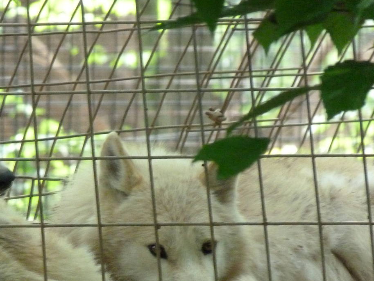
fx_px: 8990
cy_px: 224
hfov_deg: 2.4
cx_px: 52
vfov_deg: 1.8
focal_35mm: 832
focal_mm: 85.4
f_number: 4.5
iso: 800
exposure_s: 1/80
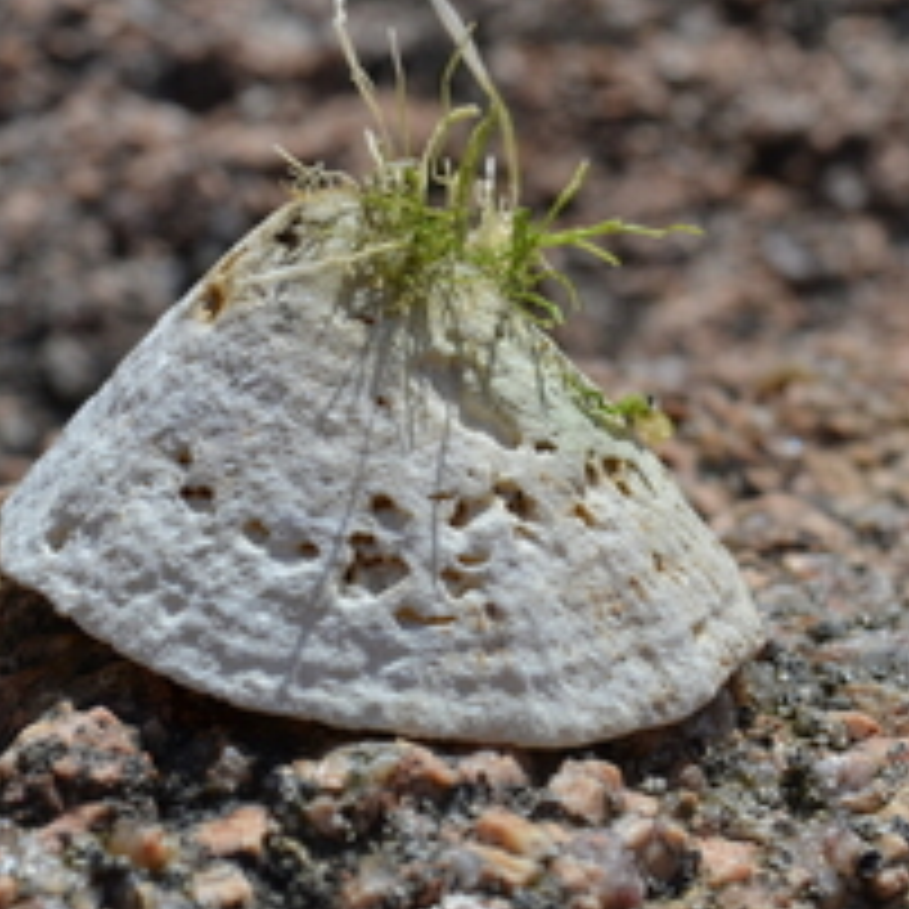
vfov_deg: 18.6
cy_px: 227
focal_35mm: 93
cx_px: 378
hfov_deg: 18.7
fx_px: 2763
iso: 400
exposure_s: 1/1000
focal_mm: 32
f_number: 11
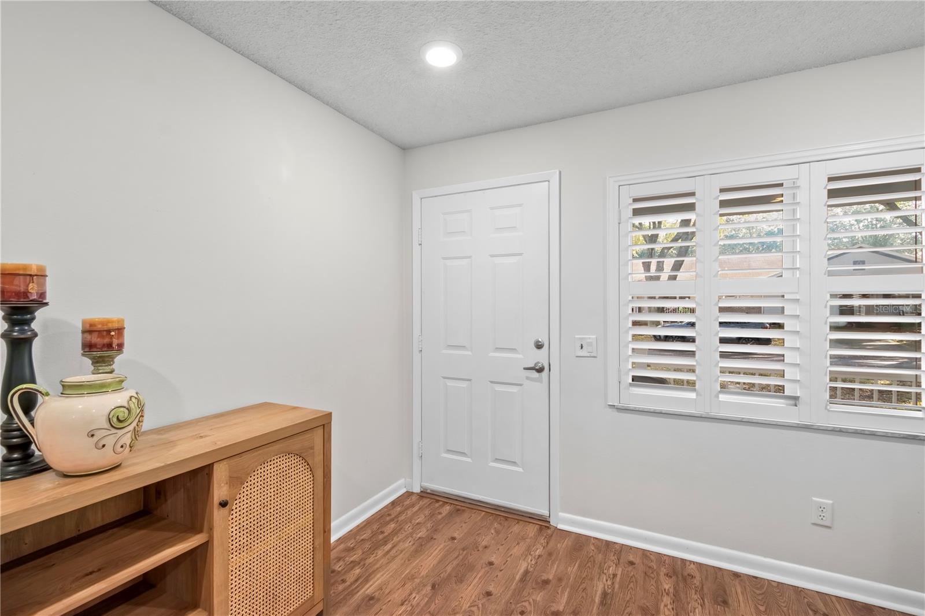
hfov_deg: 100.4
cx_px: 462
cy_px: 308
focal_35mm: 15
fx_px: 385
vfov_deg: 77.3
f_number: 9
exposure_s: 1/2.5
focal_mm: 10
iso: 250
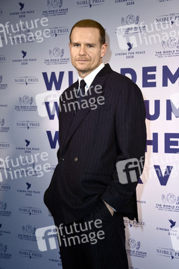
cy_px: 134
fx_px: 486
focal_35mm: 65
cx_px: 90
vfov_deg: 31.0
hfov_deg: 20.9
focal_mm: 65
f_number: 6.3
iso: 640
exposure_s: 1/250
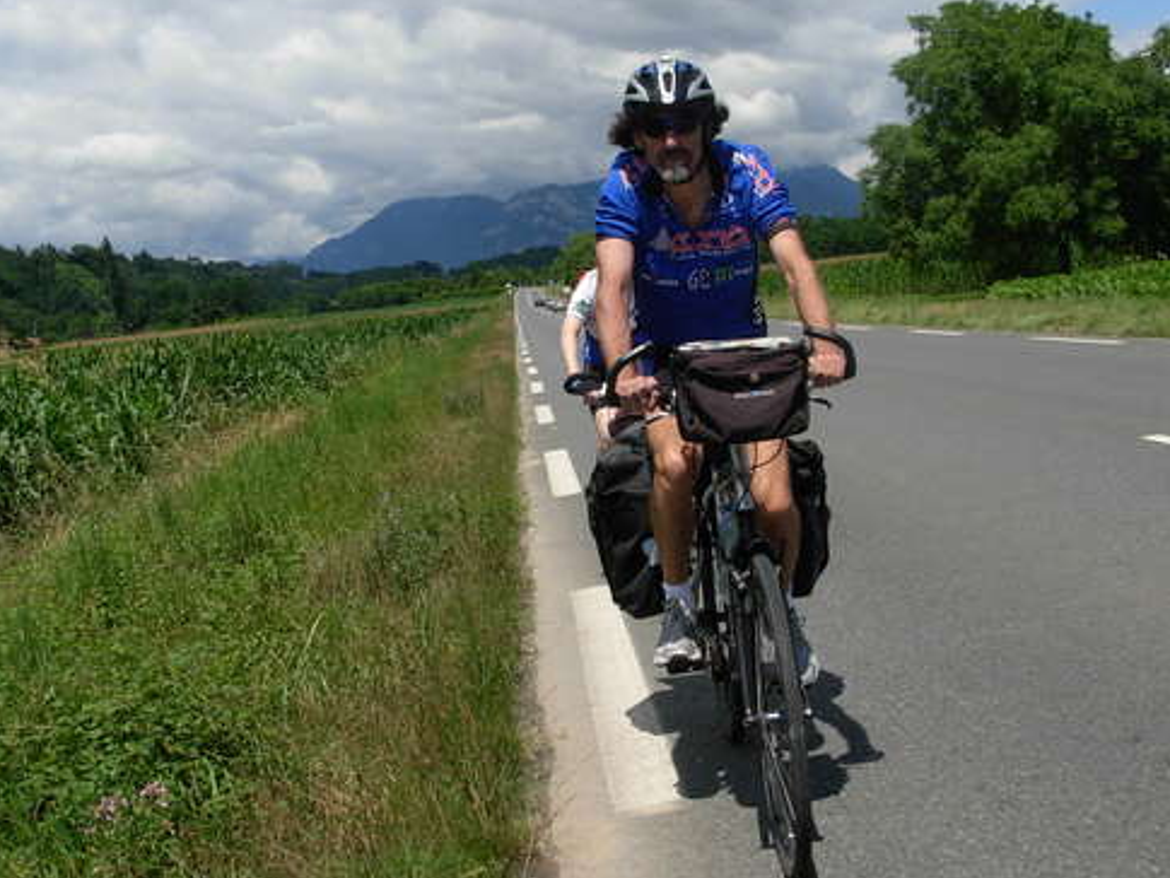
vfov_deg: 30.9
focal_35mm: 47
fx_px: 1589
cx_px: 509
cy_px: 398
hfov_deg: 40.3
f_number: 4.9
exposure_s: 1/745
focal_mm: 6.3
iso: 79
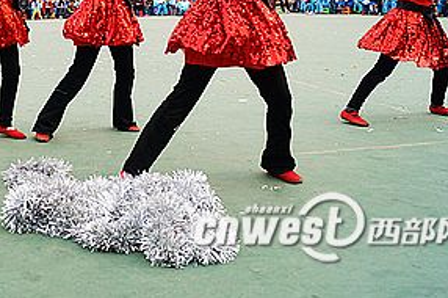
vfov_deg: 24.9
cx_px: 78
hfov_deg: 36.7
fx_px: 646
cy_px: 15
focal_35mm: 52
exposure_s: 1/320
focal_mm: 18
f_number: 8
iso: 400
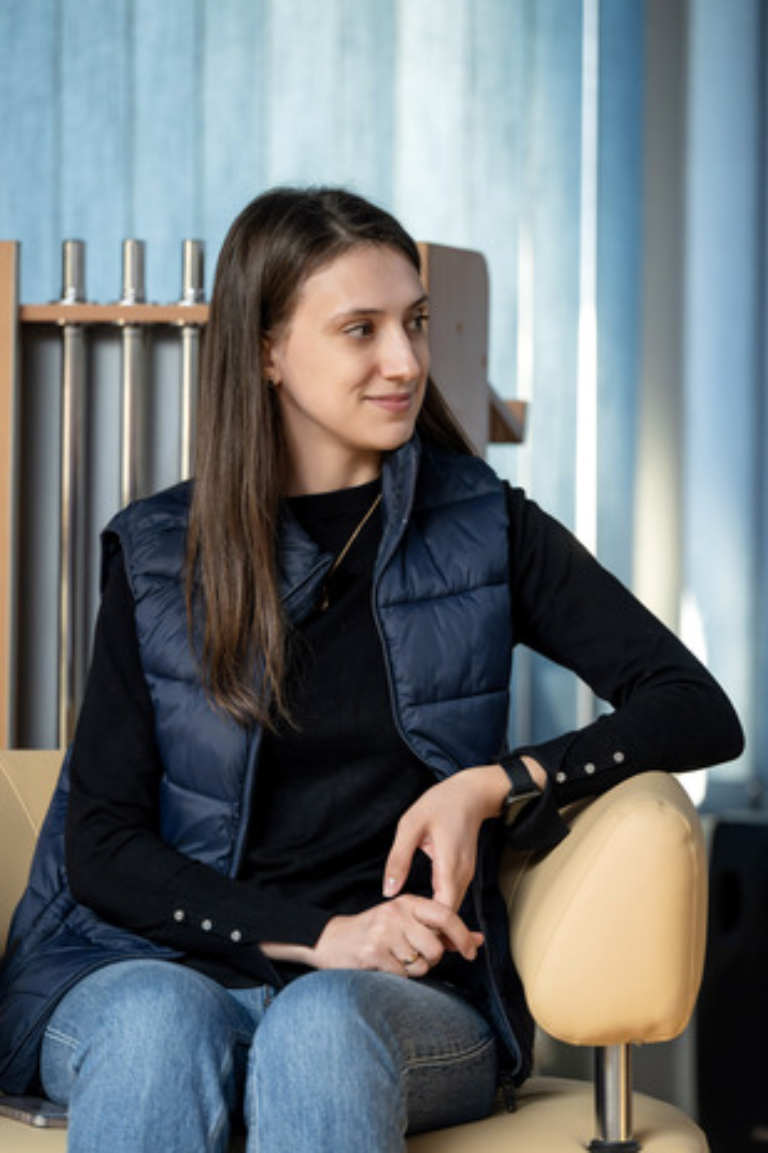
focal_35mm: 155
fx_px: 4963
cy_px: 576
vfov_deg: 13.3
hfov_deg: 8.8
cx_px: 384
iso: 2500
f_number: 3.5
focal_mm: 155
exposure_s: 1/125
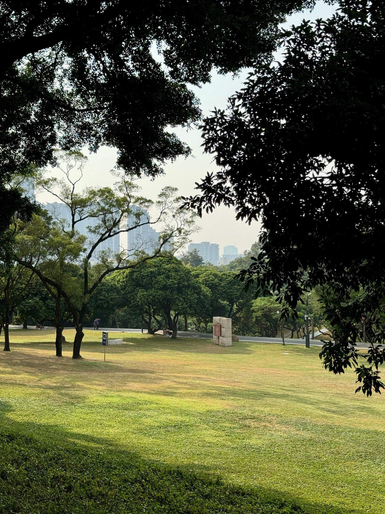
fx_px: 712
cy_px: 257
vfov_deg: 39.7
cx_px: 192
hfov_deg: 30.3
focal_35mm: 48
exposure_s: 1/2833
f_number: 1.78
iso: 64
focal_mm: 6.76
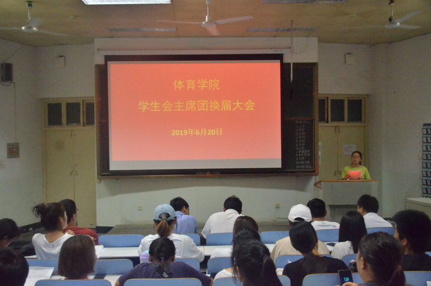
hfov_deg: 49.6
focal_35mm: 39
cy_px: 143
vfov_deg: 34.1
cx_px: 216
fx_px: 466
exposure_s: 1/100
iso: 4000
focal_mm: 26
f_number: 5
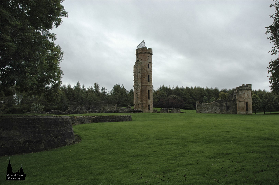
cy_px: 92
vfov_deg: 47.9
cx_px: 140
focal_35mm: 27
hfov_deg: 67.4
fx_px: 209
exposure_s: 1/200
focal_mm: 18
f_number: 7.1
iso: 200
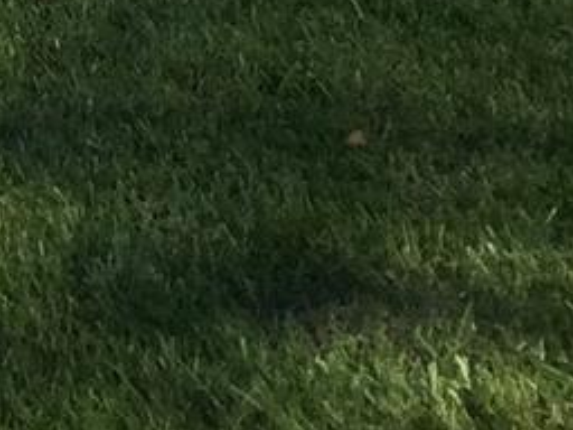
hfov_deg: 8.1
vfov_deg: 5.9
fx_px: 3840
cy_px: -856
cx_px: -618
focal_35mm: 232
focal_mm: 4.15
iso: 32
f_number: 2.2
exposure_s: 1/1582
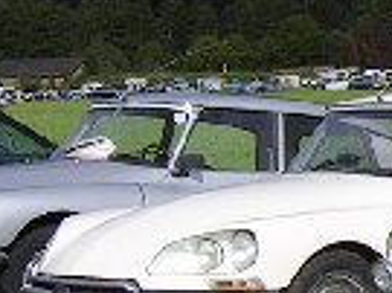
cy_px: 229
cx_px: 546
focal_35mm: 171
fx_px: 1935
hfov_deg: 11.2
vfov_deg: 8.7
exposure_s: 1/741
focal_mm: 5.6
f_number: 4.8
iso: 50
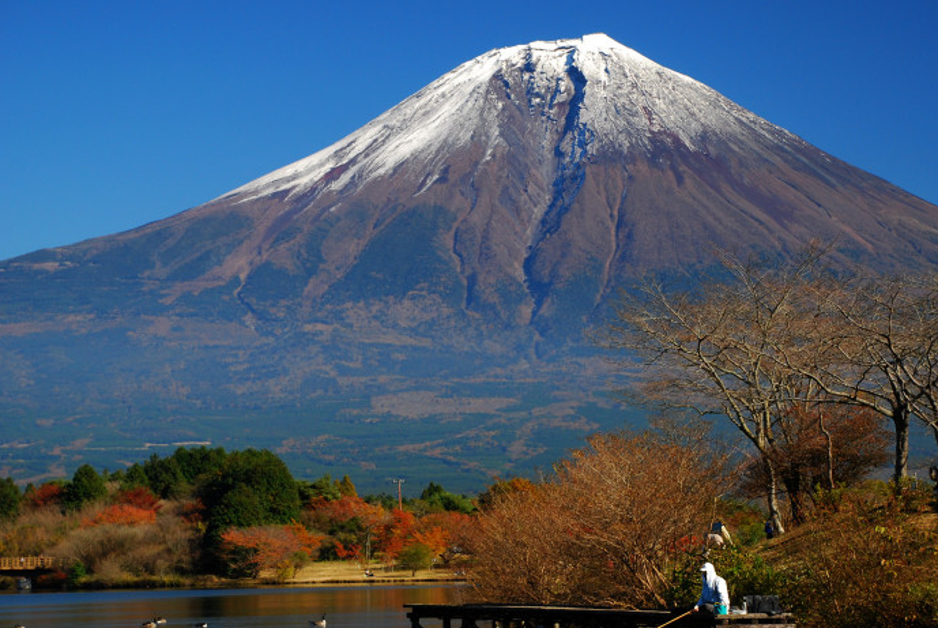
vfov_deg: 13.6
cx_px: 528
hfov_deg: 20.2
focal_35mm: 101
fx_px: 2634
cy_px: 333
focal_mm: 58
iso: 320
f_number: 6.3
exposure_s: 1/200
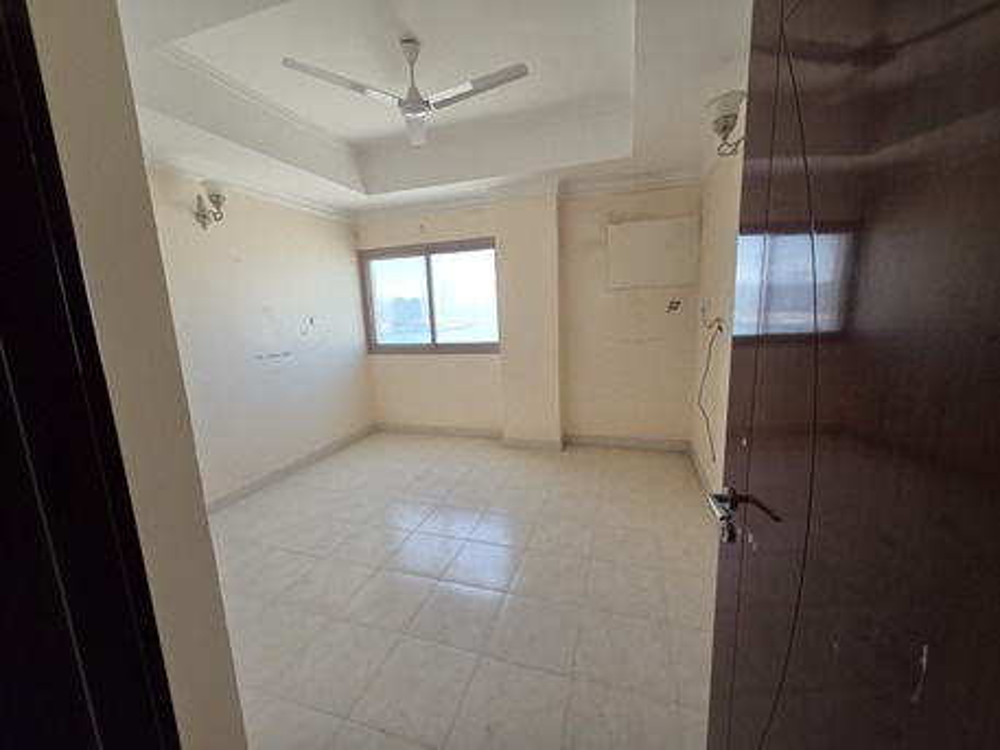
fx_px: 376
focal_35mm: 13
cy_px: 375
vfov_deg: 89.9
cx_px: 500
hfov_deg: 106.2
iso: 125
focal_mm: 2.2
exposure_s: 1/100
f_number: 1.9
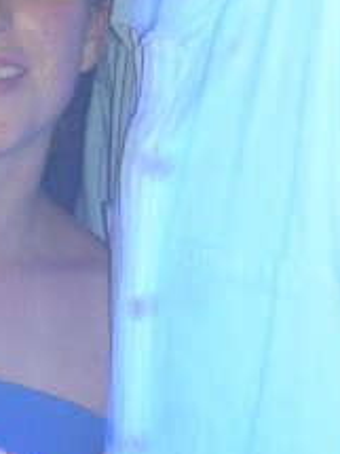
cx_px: -44
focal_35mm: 113
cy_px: -55
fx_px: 1481
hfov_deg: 12.8
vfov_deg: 16.8
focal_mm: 5.8
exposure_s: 1.5
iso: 200
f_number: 2.8
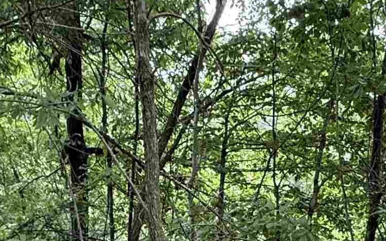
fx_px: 631
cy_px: 303
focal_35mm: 60
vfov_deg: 20.1
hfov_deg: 33.9
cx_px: 231
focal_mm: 2.22
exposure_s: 1/99
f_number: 2.2
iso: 250
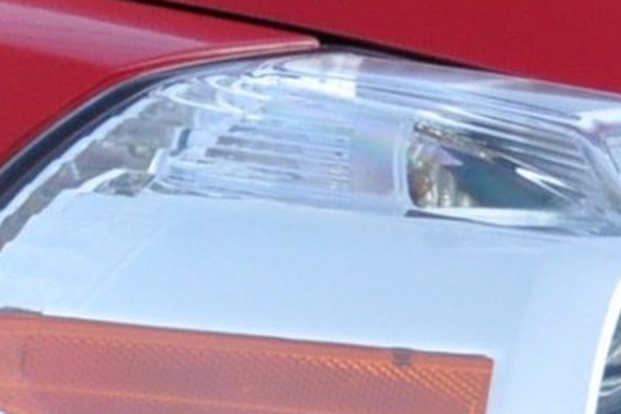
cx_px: 161
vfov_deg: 3.8
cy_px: 1298
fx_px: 6069
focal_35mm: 352
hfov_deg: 5.9
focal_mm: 34
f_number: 5
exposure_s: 1/30
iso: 1600
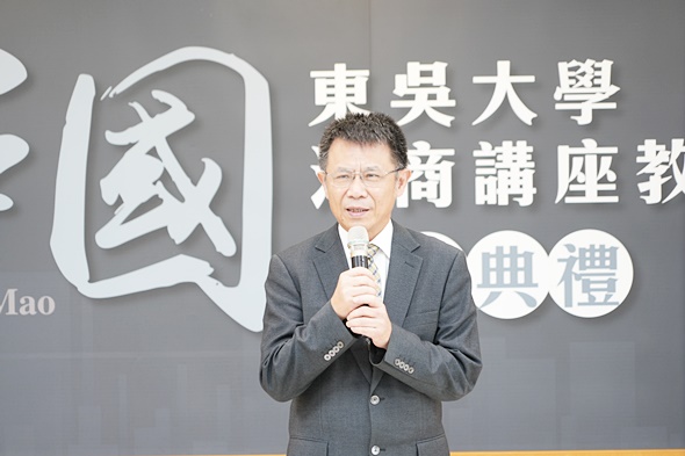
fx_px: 4166
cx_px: 342
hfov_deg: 9.4
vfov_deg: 6.3
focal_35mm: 219
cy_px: 228
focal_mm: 219
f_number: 6.3
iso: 800
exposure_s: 1/20
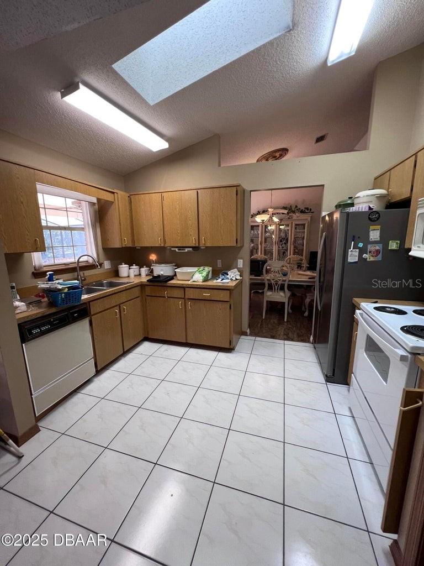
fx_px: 212
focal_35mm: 13
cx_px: 212
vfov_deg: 106.2
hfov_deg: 89.9
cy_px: 283
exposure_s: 1/120
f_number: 1.8
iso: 200
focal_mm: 1.57
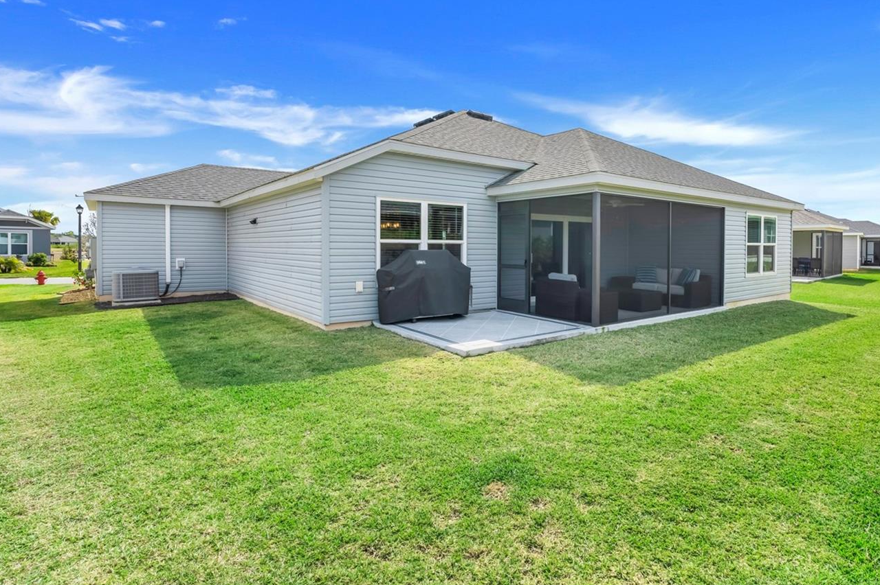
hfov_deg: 83.1
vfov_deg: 61.5
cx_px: 524
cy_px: 243
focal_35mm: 20
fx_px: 489
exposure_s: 1/100
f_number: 9
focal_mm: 16
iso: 250
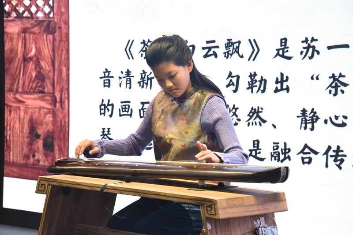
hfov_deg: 17.1
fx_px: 1176
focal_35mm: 120
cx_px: 176
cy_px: 118
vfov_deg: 11.4
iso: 3200
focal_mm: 120
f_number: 9
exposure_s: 1/60
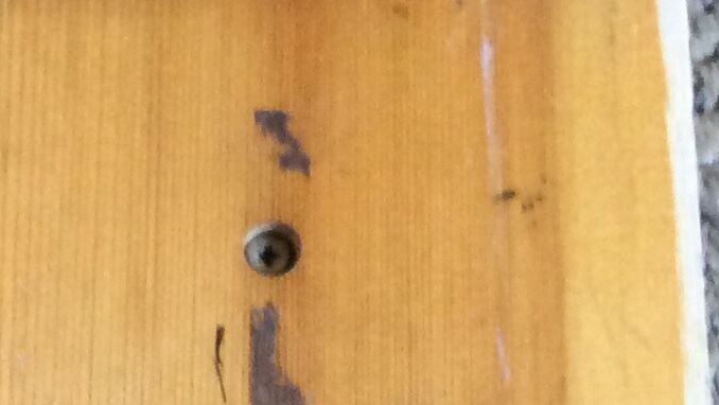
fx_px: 2537
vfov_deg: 8.9
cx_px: -338
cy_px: 636
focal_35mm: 133
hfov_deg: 15.0
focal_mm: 3.3
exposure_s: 1/25
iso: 160
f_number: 2.4
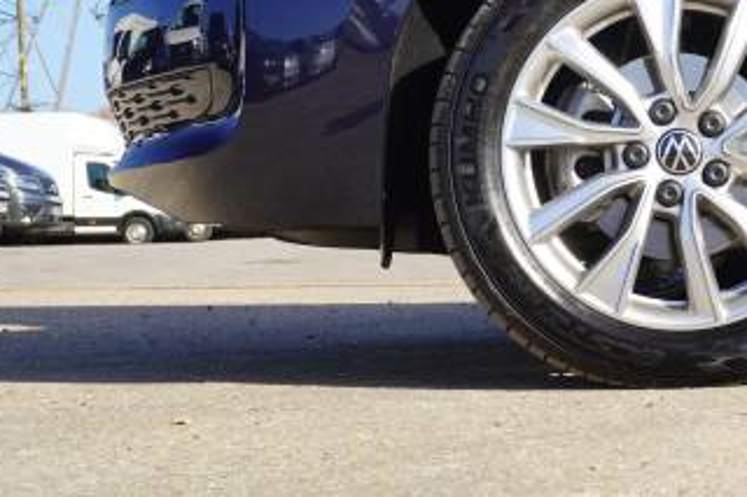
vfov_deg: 16.1
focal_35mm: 84
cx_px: 637
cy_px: 103
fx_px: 1742
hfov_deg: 23.7
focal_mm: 28
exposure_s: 1/100
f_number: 8
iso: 100
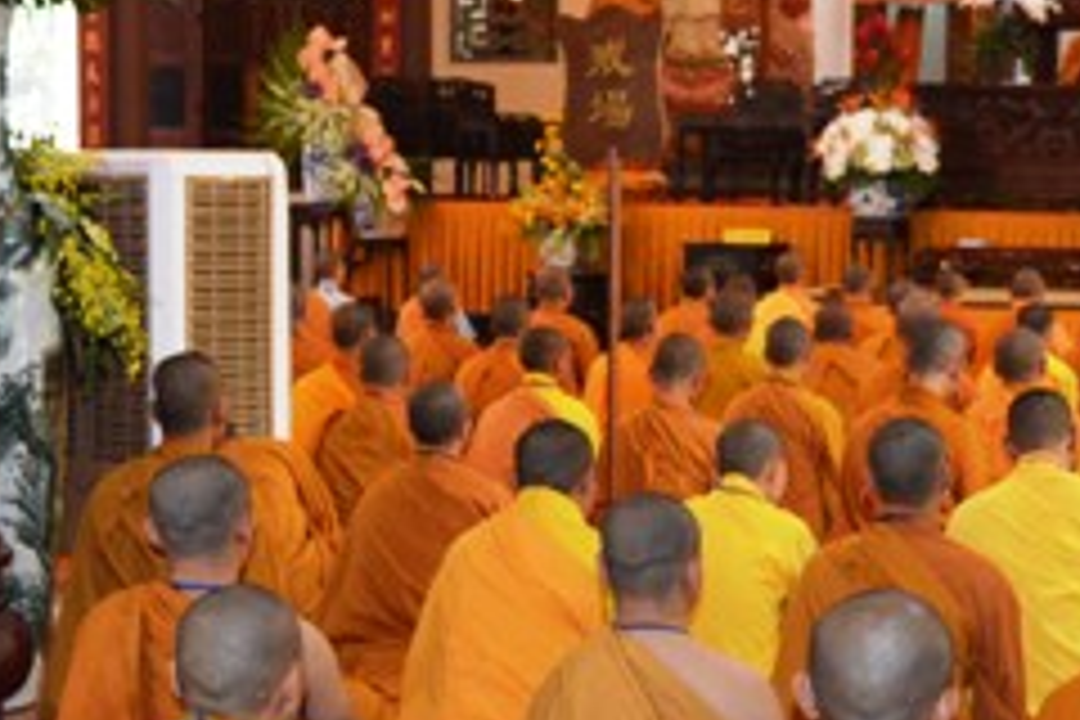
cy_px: 504
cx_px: 724
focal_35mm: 96
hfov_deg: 21.2
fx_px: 2880
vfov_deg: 14.2
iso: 1400
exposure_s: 1/60
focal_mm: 24
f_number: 4
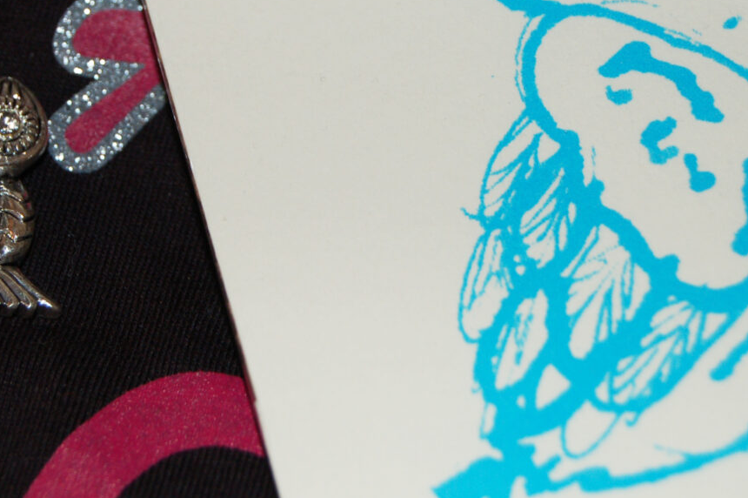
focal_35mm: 144
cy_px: 128
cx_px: 357
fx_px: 2987
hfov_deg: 14.3
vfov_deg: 9.5
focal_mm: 55
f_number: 5.6
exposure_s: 1/60
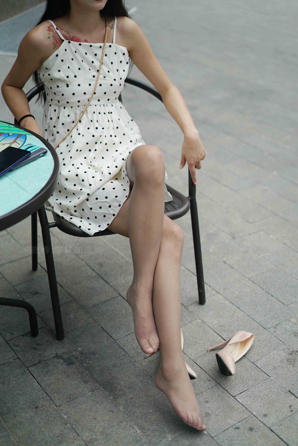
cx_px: 149
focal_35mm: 50
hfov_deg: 27.0
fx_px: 620
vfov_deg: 39.6
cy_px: 223
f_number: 2
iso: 200
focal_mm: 50
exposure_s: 1/6400
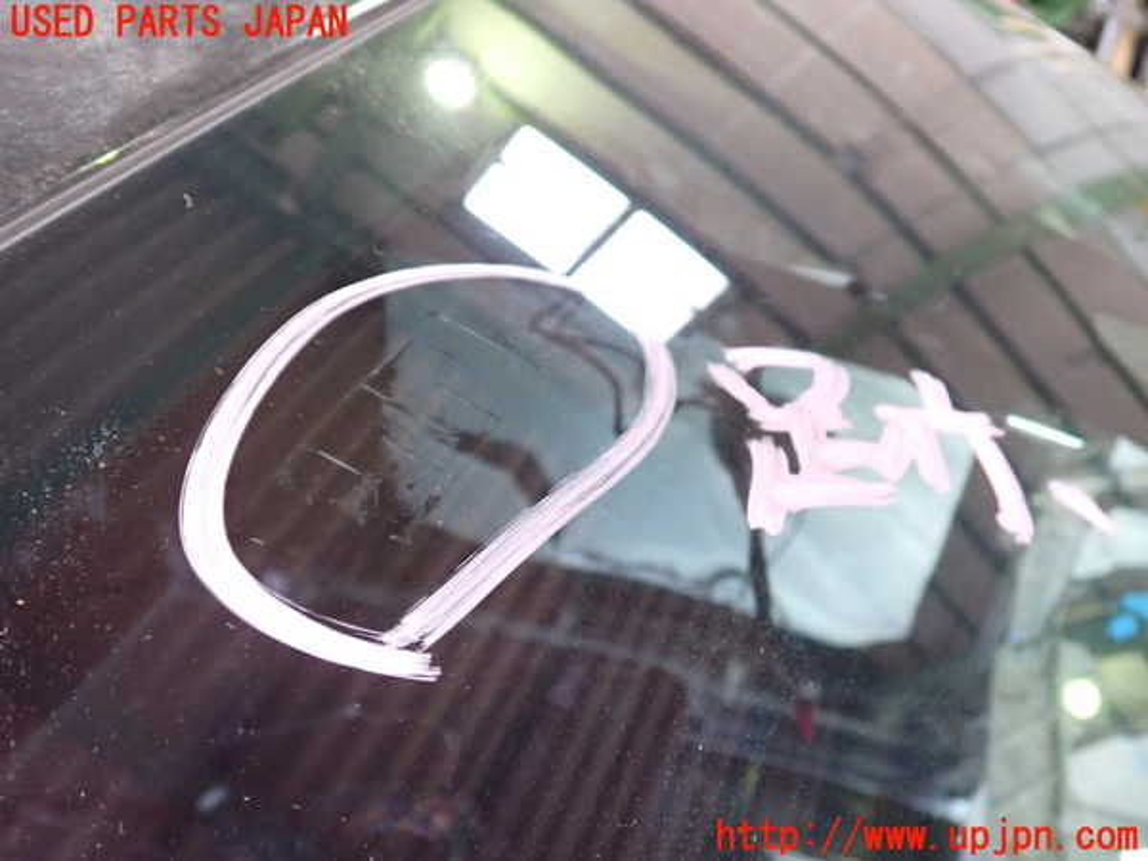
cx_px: 574
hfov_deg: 60.0
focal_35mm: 30
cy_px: 430
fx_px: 995
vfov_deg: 46.8
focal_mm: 5.4
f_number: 2.3
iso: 500
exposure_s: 1/30
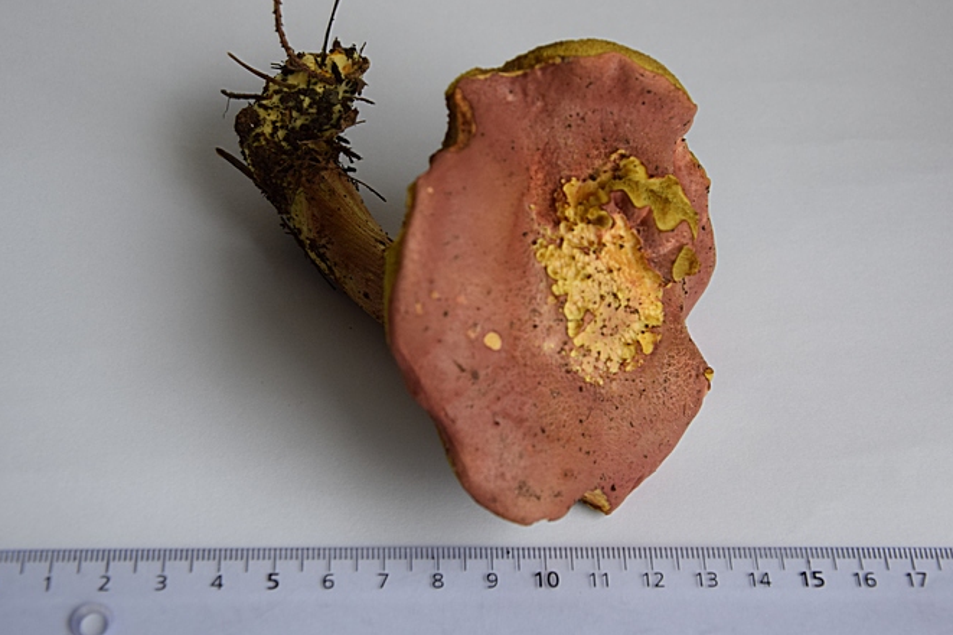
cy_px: 288
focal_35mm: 69
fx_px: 1826
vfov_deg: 19.7
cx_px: 512
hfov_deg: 29.2
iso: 400
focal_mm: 38
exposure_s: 1/125
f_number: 5.6
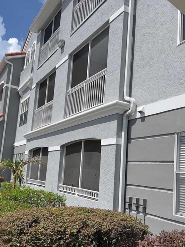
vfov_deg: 52.6
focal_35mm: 35
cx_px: 76
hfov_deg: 40.6
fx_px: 249
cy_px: 134
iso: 50
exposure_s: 1/6579
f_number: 1.5
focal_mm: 5.7
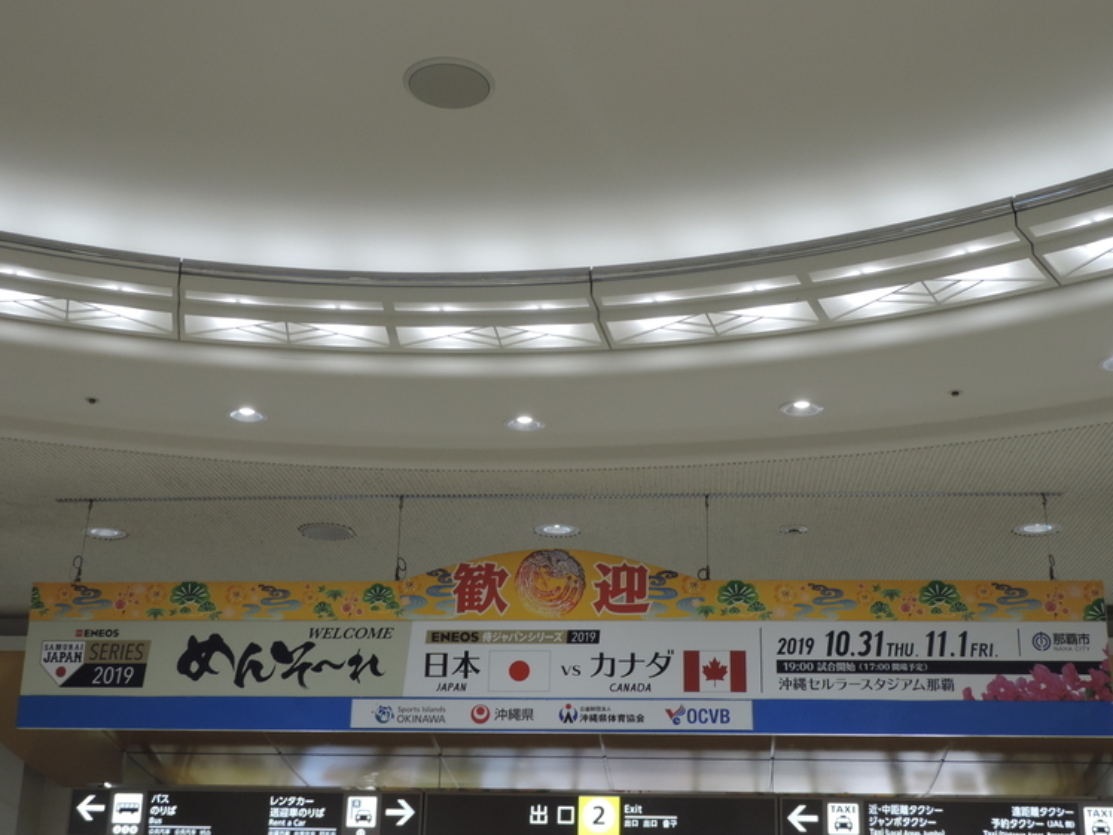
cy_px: 435
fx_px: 1479
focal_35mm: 46
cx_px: 558
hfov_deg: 41.2
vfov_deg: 31.5
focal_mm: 7.6
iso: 200
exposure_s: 1/50
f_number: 3.4
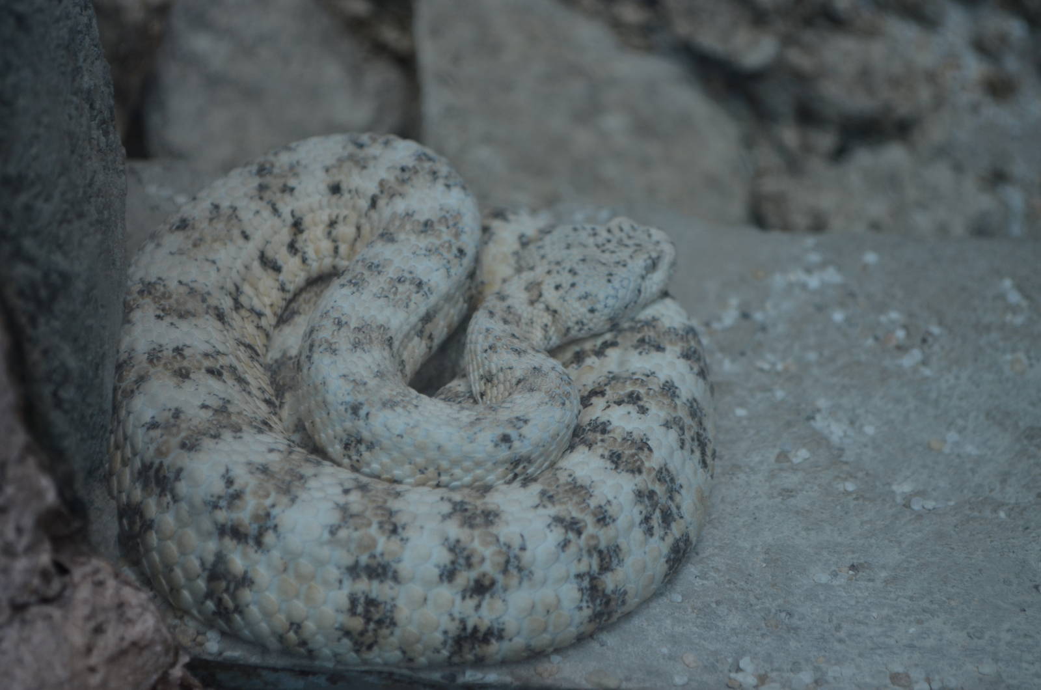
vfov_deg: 16.5
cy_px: 345
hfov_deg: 24.7
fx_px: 2381
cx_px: 520
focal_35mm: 82
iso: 320
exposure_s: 1/125
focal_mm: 55
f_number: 5.6
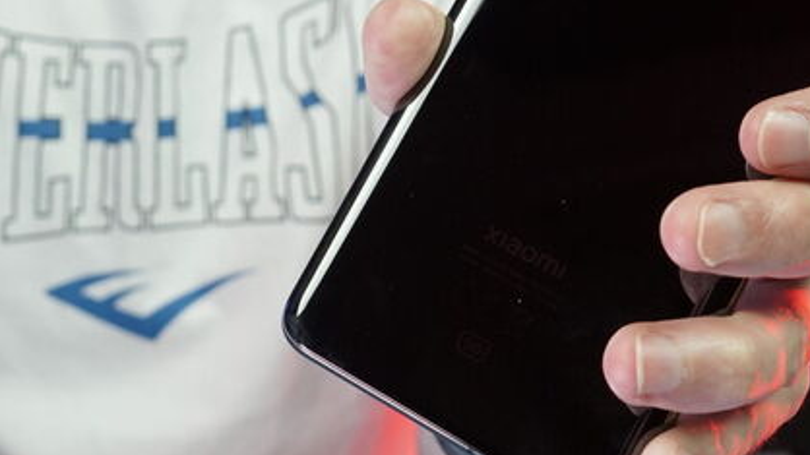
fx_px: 1654
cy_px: -66
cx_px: 340
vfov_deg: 15.2
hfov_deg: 27.5
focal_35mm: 77
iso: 3200
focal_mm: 32
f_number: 8
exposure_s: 1/200
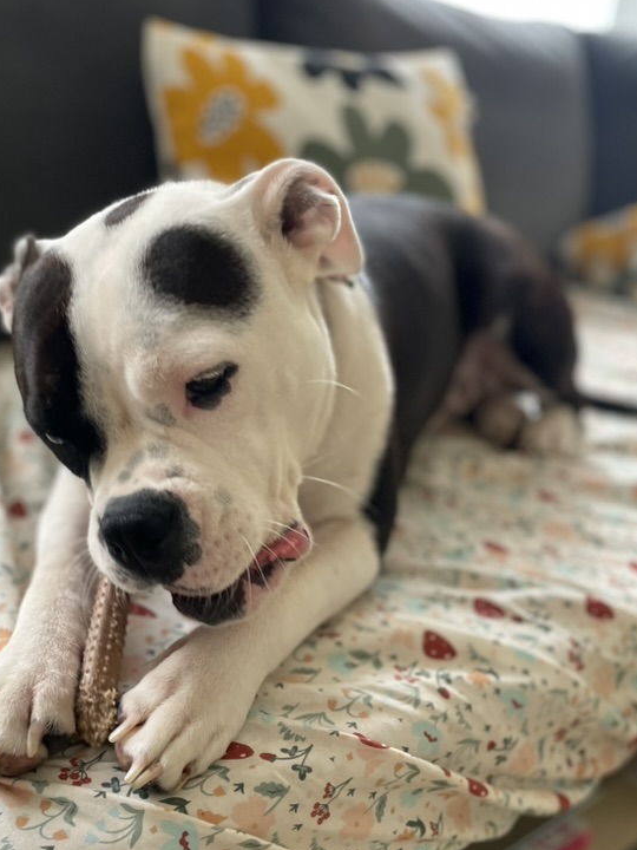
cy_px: 438
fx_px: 908
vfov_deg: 50.1
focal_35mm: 37
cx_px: 221
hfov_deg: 38.3
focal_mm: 4.2
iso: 160
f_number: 1.6
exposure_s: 1/60
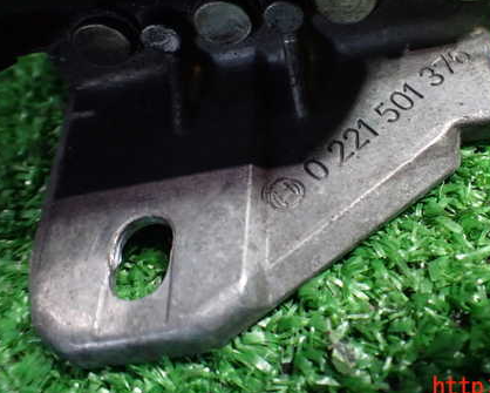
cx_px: 346
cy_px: 138
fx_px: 610
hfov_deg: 42.9
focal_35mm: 42
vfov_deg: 35.4
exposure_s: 1/60
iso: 800
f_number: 2.3
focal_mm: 5.4
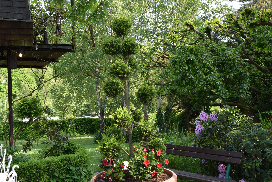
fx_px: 355
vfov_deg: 28.6
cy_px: 95
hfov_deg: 41.9
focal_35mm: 47
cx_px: 138
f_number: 8
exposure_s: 1/160
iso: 400
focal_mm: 28
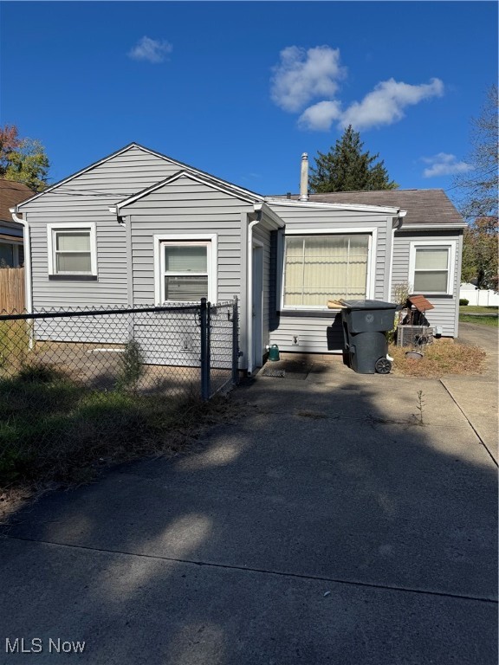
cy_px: 332
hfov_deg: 56.8
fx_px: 461
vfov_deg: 71.6
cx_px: 250
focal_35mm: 24
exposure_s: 1/5814
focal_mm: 6.76
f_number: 1.78
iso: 80
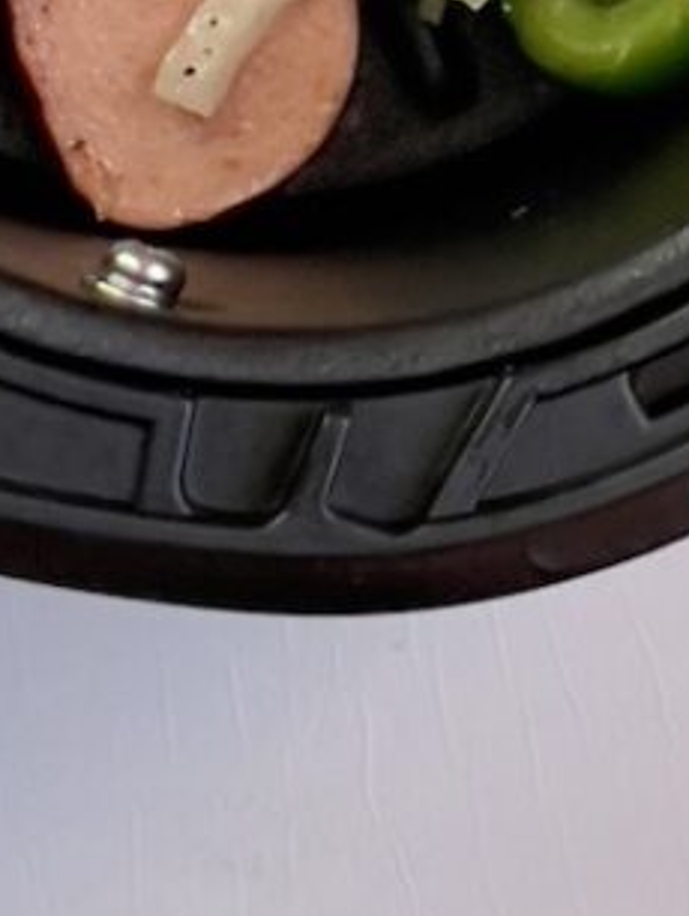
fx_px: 6917
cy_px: -1009
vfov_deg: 7.3
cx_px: -36
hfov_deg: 5.7
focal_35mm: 261
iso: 50
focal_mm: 6
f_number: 2
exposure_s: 1/122
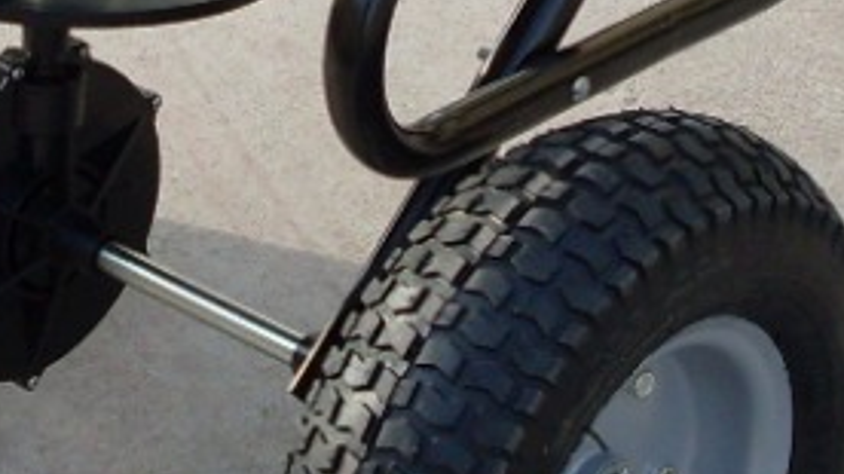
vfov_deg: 8.0
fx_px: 3356
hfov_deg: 14.3
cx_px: 257
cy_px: -147
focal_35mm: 150
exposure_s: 1/500
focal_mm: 6.3
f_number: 2.8
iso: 80
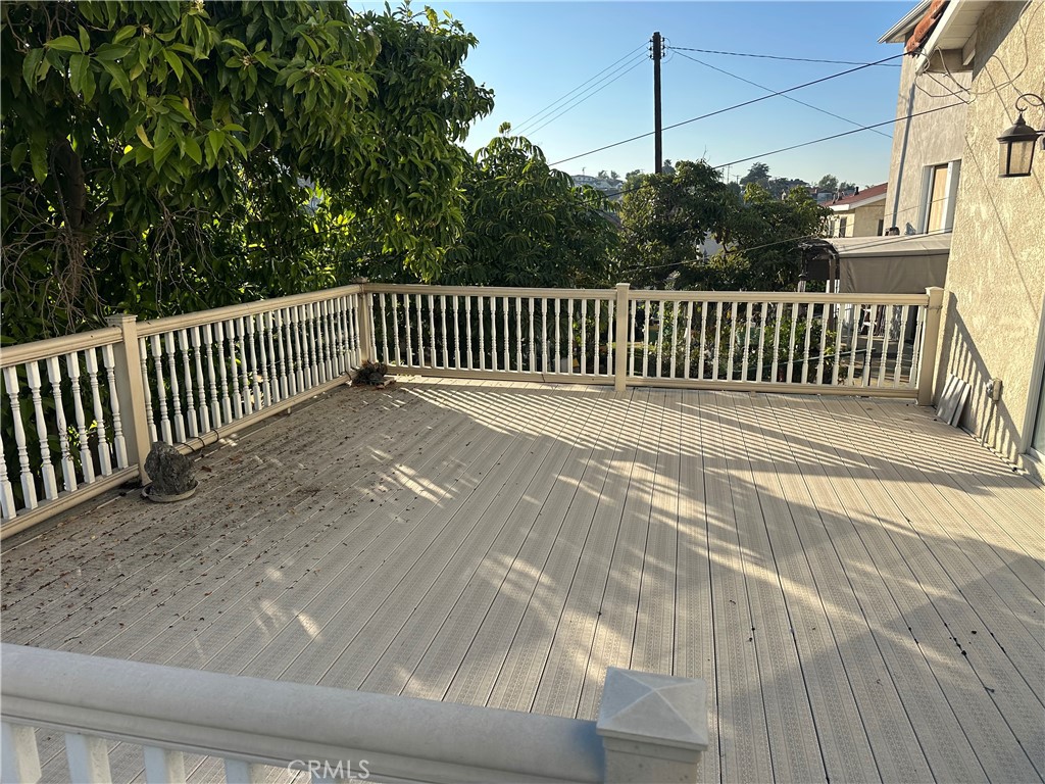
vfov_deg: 56.8
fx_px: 725
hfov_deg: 71.6
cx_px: 522
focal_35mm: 24
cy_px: 392
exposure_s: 1/2591
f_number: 1.78
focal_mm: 6.86
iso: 80
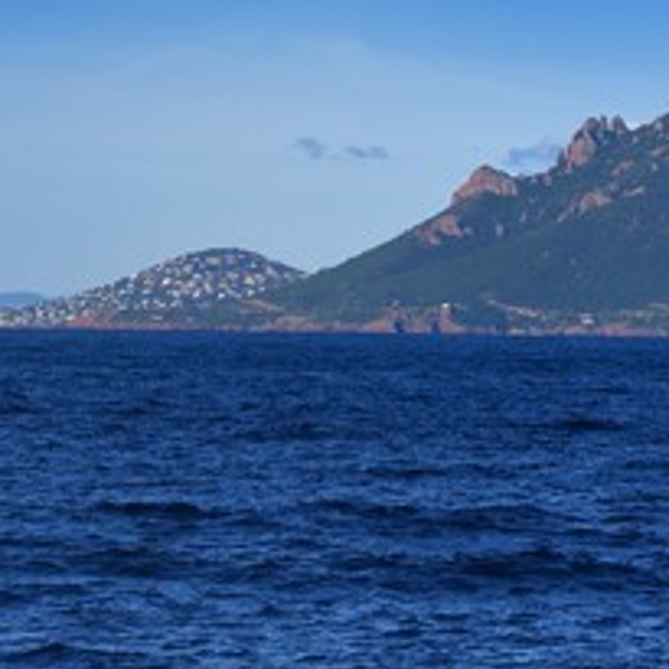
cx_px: 266
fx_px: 6866
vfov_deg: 5.6
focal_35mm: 314
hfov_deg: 5.6
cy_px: 235
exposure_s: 1/500
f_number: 11
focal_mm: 180
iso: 200
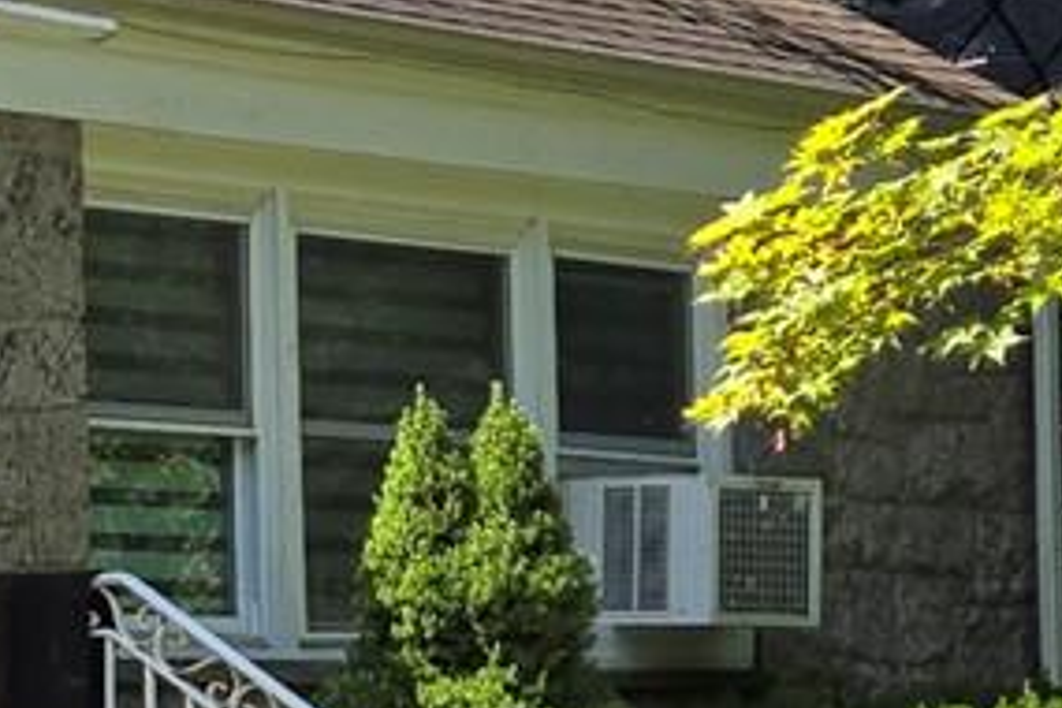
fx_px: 5074
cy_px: 812
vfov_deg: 7.9
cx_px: -824
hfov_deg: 11.2
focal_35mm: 172
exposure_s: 1/876
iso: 25
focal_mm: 5.4
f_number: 1.8
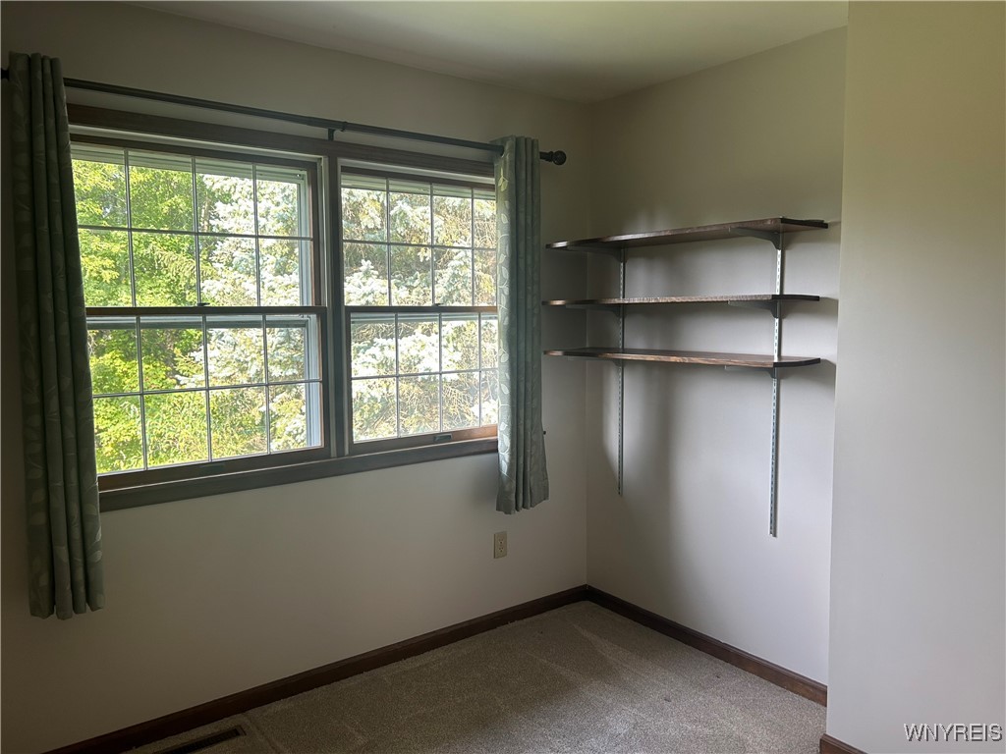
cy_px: 377
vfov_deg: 53.1
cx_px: 503
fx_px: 756
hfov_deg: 67.3
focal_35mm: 26
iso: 80
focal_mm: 5.7
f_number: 1.5
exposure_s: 1/120
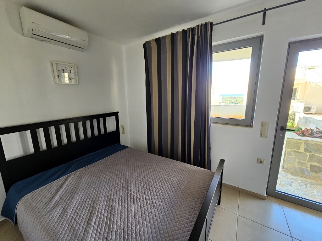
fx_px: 121
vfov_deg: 89.9
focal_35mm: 13
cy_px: 120
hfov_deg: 106.2
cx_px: 161
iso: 160
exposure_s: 1/50
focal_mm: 2.2
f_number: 2.2
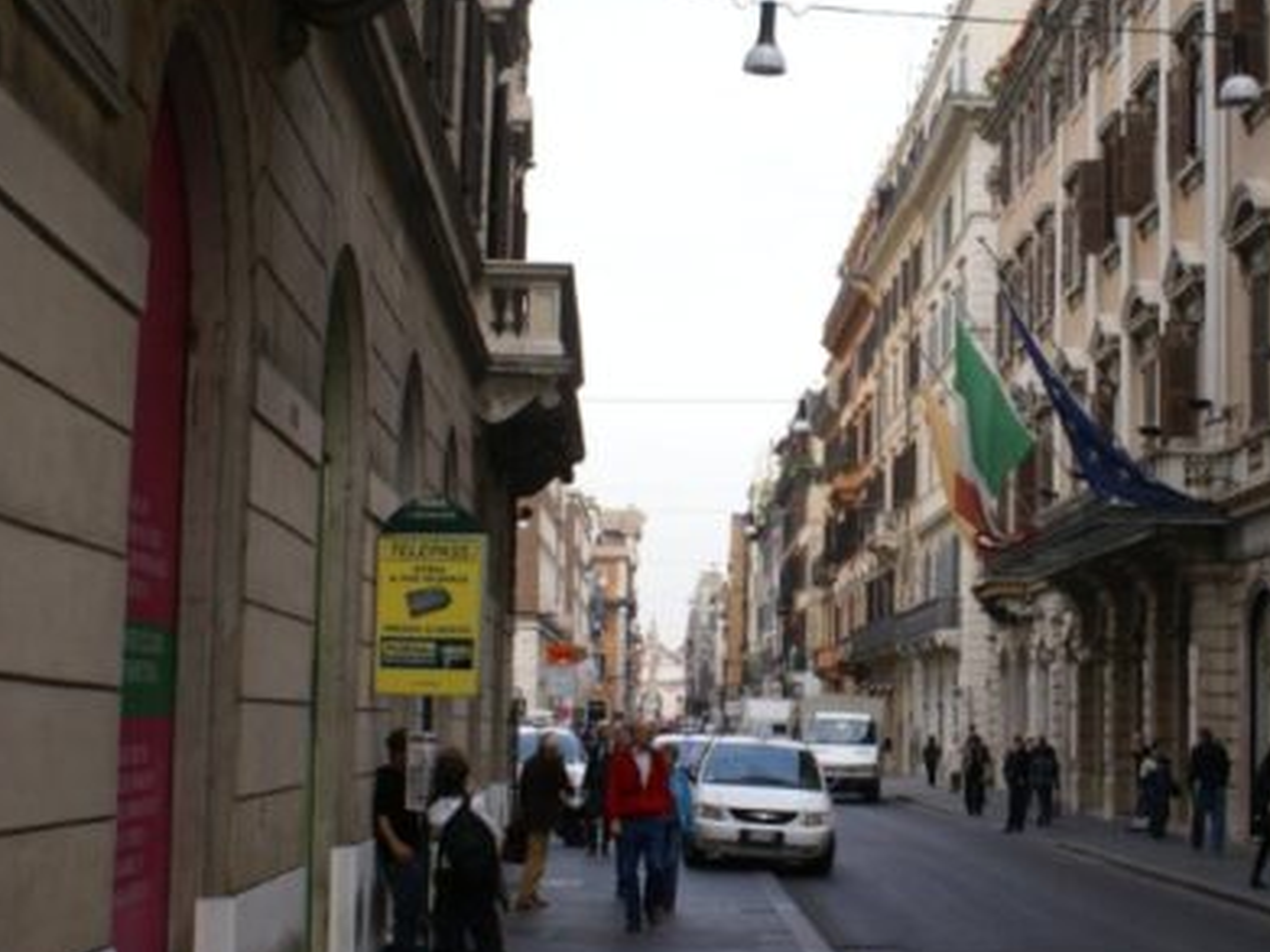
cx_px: 935
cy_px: 505
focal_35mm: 62
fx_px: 2274
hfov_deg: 30.7
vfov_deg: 23.6
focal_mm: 28
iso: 100
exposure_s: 1/80
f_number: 8
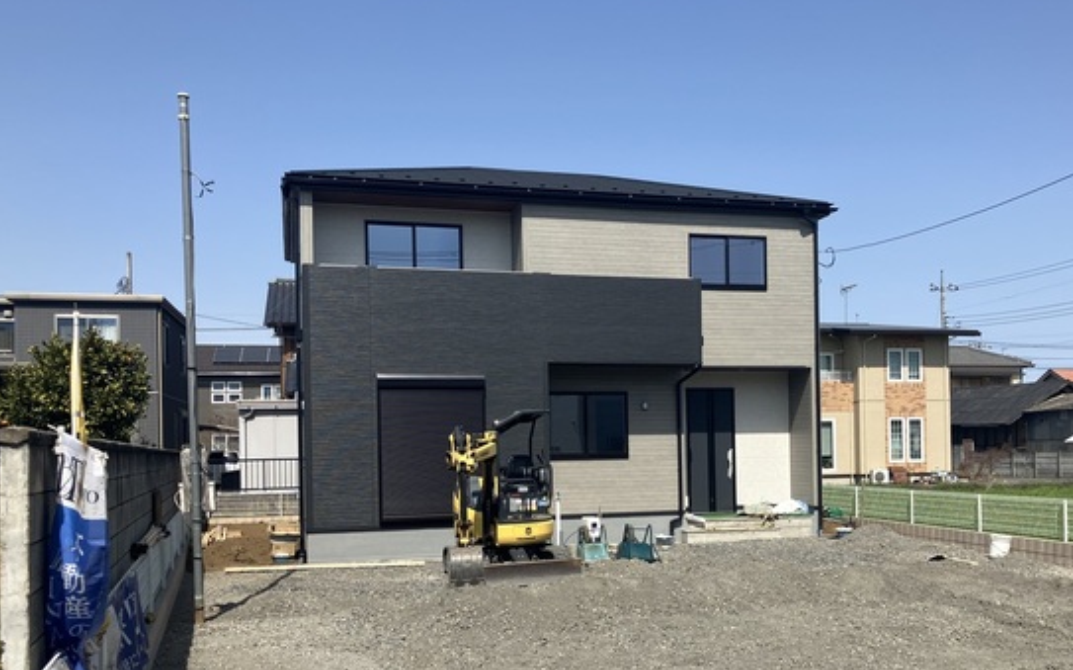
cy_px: 449
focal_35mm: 35
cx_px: 601
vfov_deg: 35.9
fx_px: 1023
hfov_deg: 55.2
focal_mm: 3.99
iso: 32
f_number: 1.8
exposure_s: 1/2433
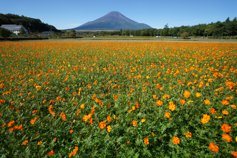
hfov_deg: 96.7
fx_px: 105
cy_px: 79
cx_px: 118
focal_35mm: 16
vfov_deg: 73.7
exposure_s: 1/1250
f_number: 2.8
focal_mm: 16
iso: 100
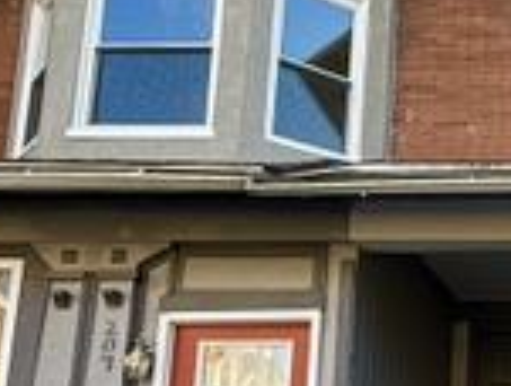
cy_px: 339
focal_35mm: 74
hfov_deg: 22.7
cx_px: 707
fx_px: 1095
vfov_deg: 19.7
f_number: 2.2
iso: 50
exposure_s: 1/200
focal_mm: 2.22
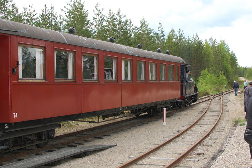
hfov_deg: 37.9
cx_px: 126
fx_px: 367
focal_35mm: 52
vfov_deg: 25.7
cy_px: 84
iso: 400
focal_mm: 35
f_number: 5
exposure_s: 1/500
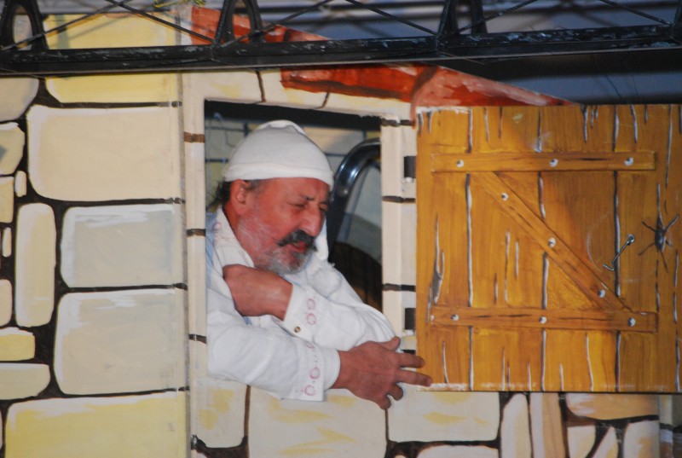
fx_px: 5695
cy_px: 229
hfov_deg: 6.9
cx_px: 341
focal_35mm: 300
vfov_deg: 4.6
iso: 1400
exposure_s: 1/60
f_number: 5.6
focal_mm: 200
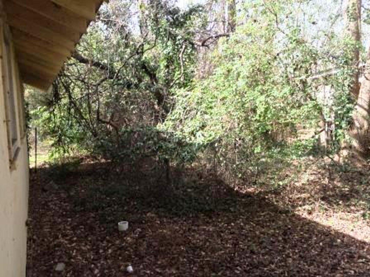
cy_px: 138
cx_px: 185
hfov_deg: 61.7
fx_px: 310
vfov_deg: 48.2
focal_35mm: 29
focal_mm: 4.15
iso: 32
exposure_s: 1/373
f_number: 2.2
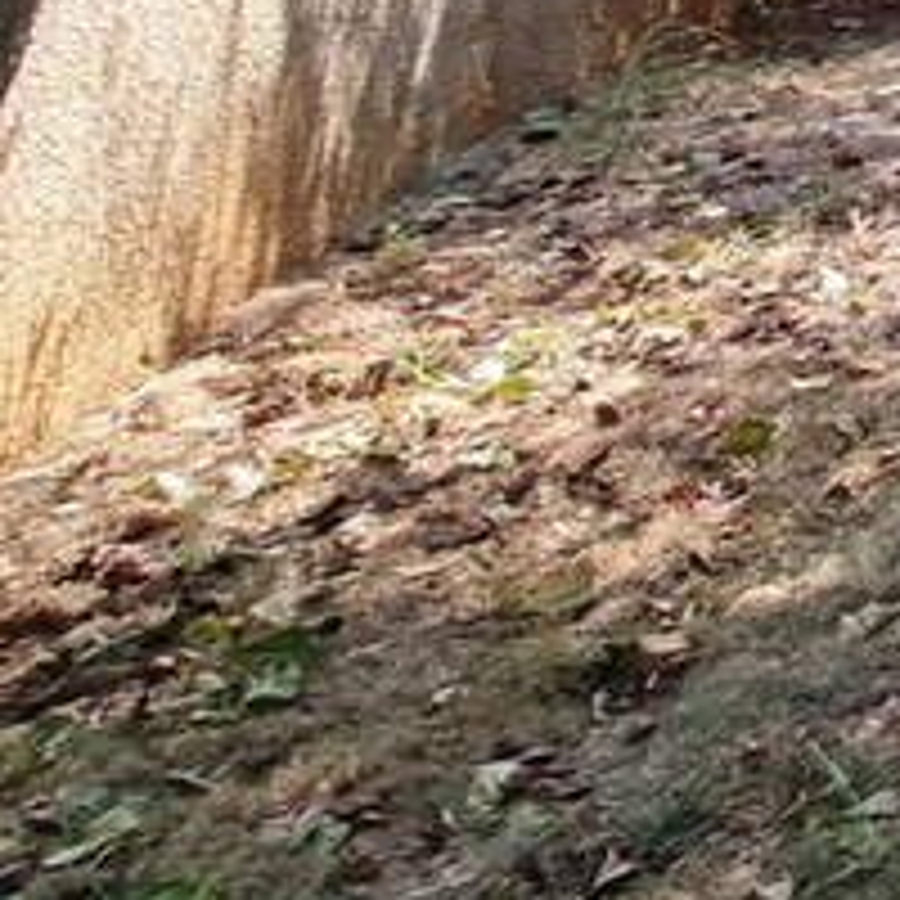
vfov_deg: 21.6
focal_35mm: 69
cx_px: 2376
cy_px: -378
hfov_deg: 13.5
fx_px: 2030
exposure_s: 1/248
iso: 50
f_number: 2.2
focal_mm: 2.2
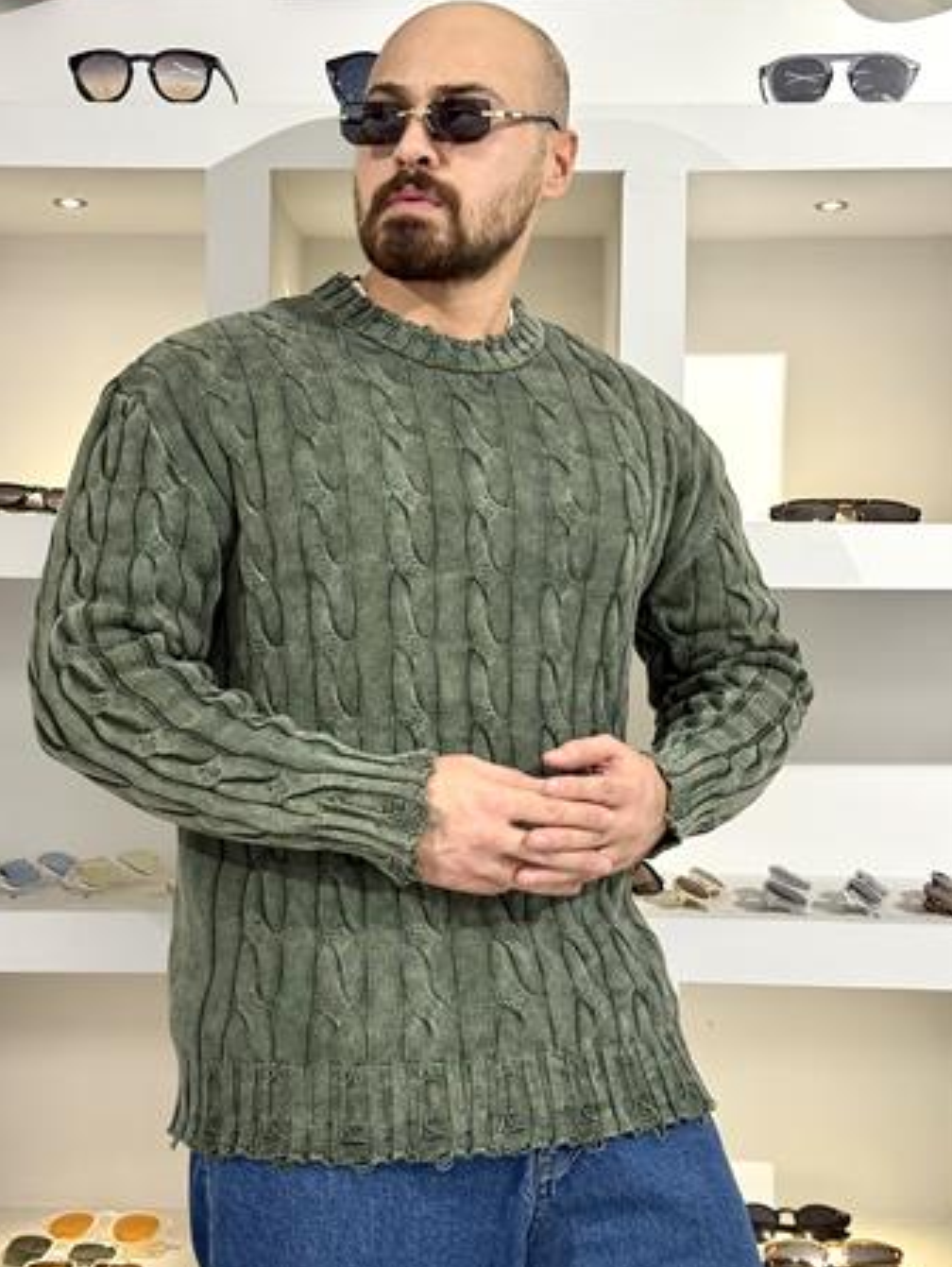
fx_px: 1831
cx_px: 470
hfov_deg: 29.1
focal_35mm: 50
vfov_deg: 38.2
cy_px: 632
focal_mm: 6.76
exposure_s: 1/100
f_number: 1.78
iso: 125
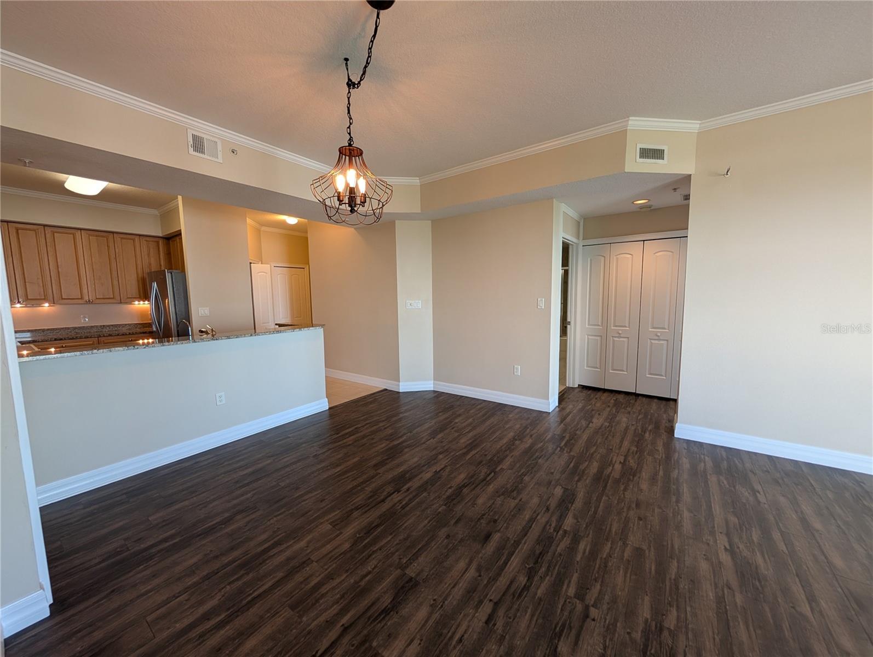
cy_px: 328
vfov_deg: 94.6
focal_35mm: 12
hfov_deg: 110.5
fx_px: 303
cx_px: 436
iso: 55
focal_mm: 2.02
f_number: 1.7
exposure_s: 1/30
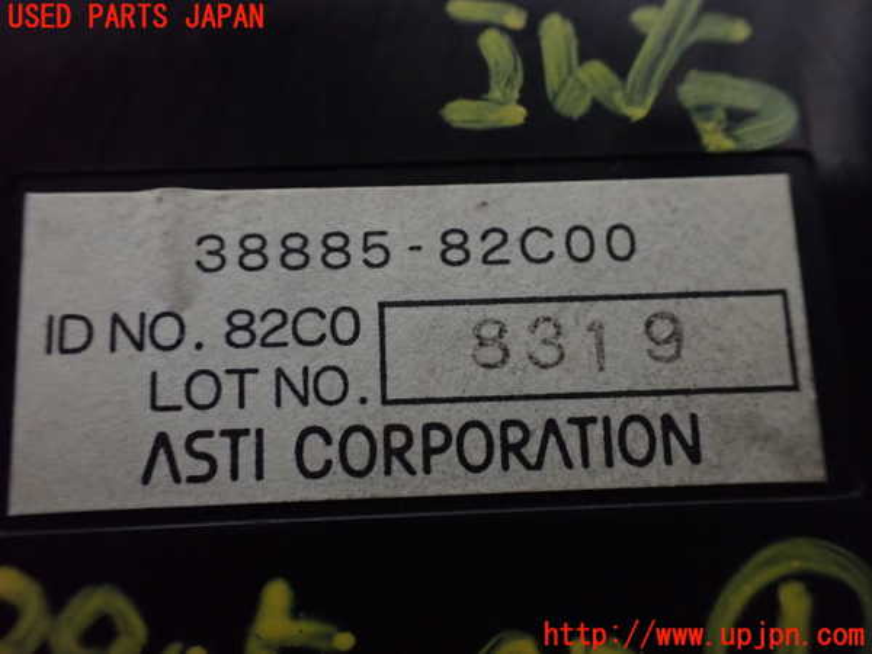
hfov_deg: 60.0
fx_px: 756
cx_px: 436
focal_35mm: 30
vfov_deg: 46.8
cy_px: 327
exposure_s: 1/30
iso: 1250
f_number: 2.3
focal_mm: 5.4
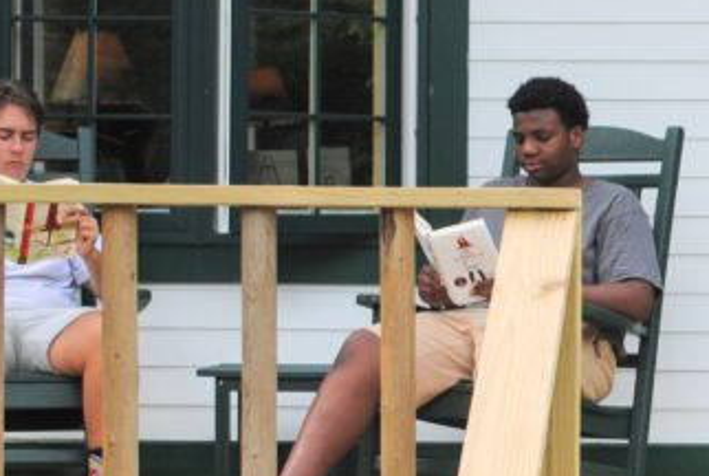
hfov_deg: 14.0
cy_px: 235
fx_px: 2821
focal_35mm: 143
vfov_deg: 9.6
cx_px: 786
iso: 125
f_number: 5.6
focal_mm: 30
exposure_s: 1/125
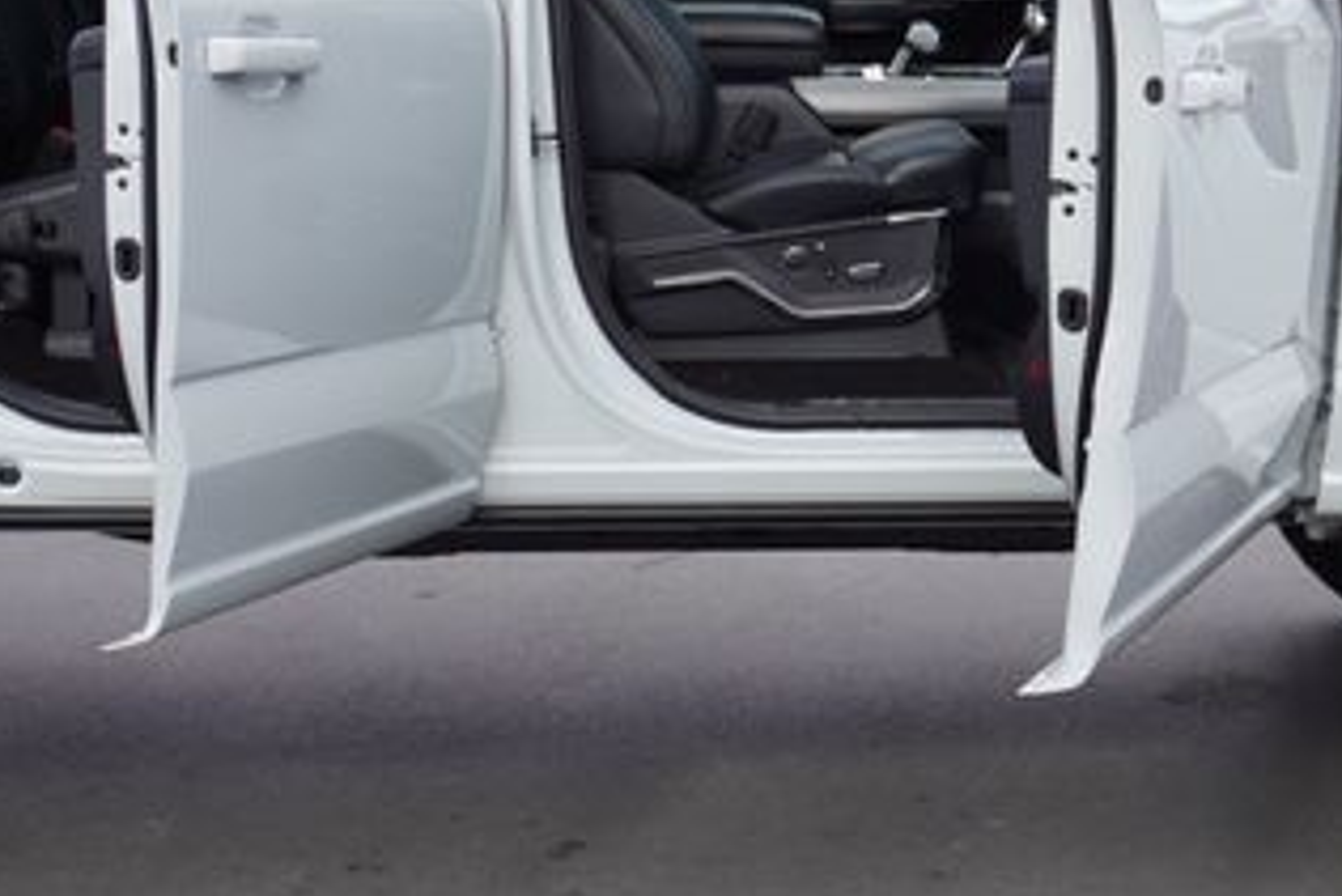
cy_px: 251
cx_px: 926
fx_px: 3170
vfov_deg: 16.0
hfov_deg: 23.8
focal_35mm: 85
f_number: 7.1
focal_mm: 28
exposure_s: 1/100
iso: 100
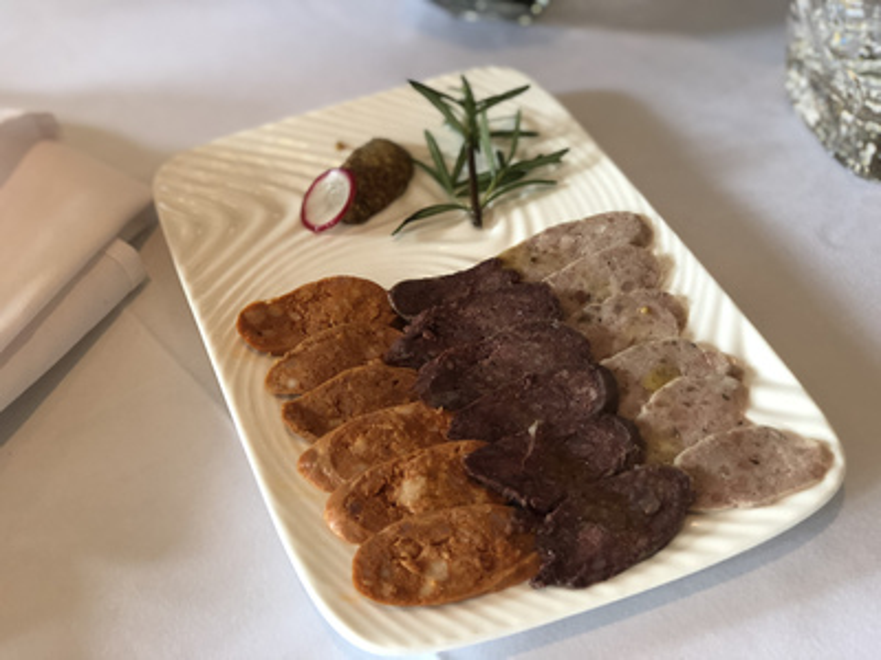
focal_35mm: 57
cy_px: 330
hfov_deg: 33.8
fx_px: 1451
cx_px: 440
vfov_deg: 25.7
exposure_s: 1/50
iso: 320
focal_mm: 6.6
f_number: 2.8
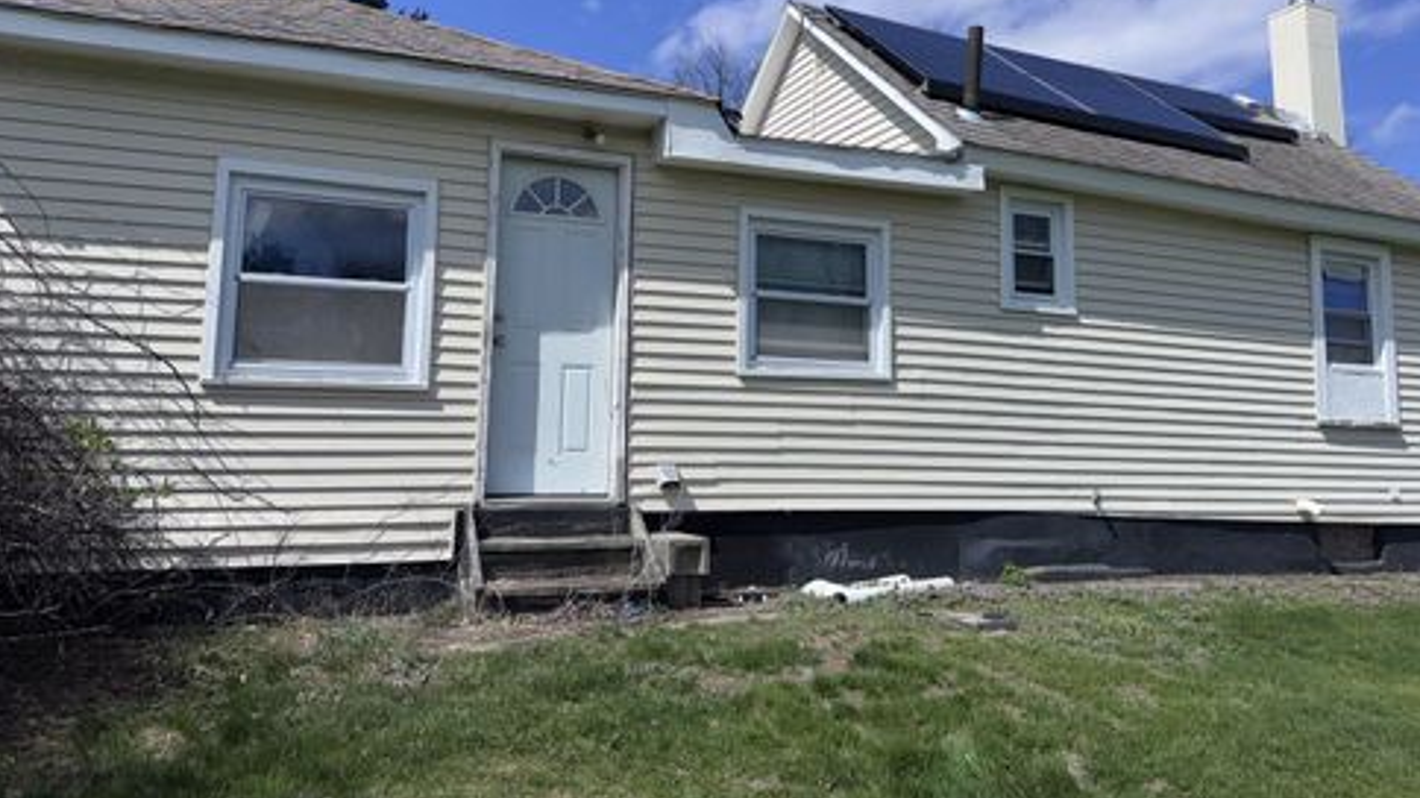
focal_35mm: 27
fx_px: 1016
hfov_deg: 69.9
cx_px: 704
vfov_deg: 42.8
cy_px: 342
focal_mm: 6.76
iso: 50
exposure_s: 1/20000
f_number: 1.78
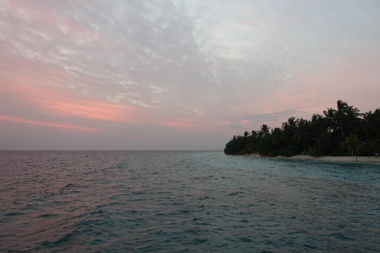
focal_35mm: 24
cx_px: 190
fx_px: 253
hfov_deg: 73.7
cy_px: 126
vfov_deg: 53.1
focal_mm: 8.8
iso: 125
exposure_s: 1/30
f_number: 2.5
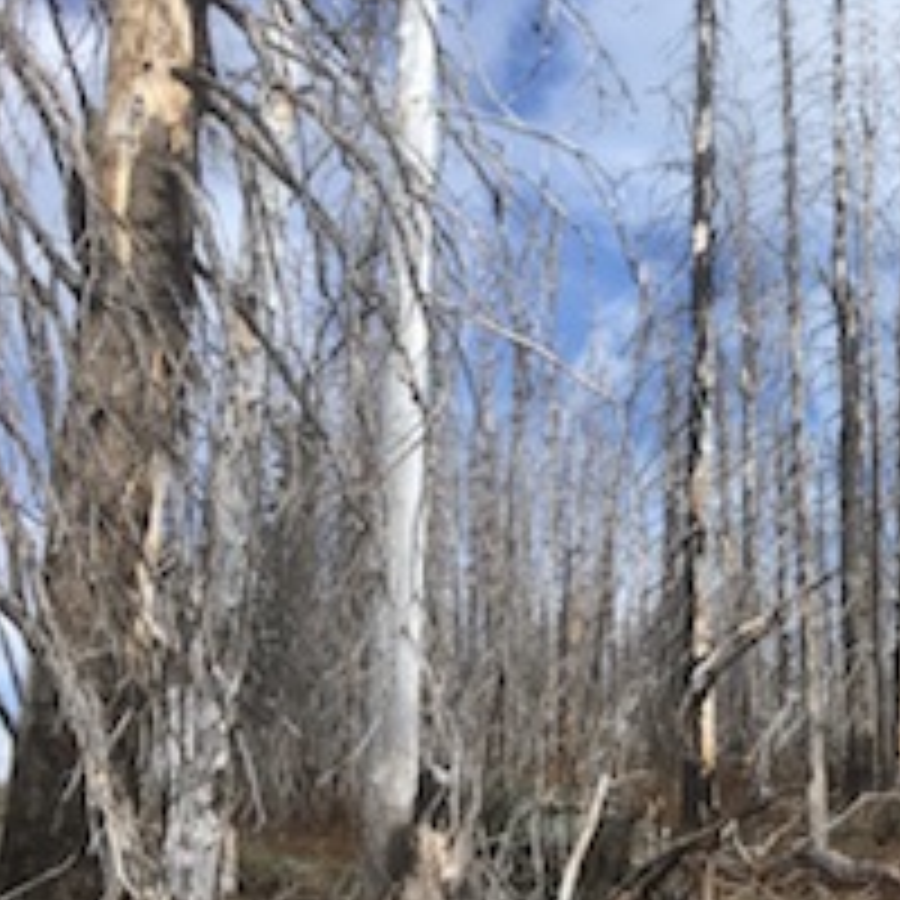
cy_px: 619
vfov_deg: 26.7
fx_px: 1883
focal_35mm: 64
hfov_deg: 26.1
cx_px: 801
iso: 25
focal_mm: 4.15
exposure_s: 1/1425
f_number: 2.2
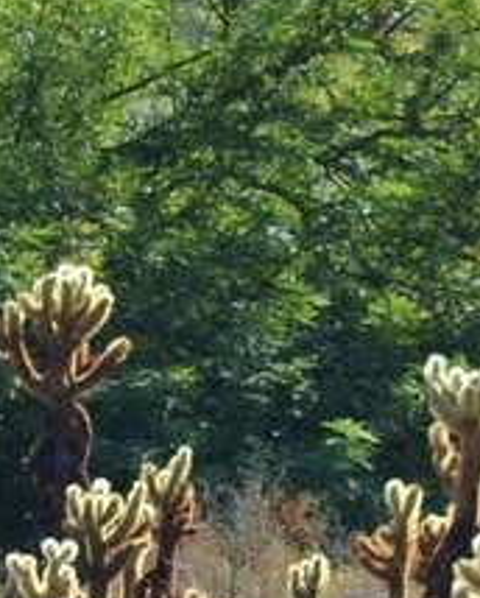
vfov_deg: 2.6
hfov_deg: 2.1
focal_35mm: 734
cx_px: 617
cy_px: 863
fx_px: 12997
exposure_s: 1/640
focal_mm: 70
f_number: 6.3
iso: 200
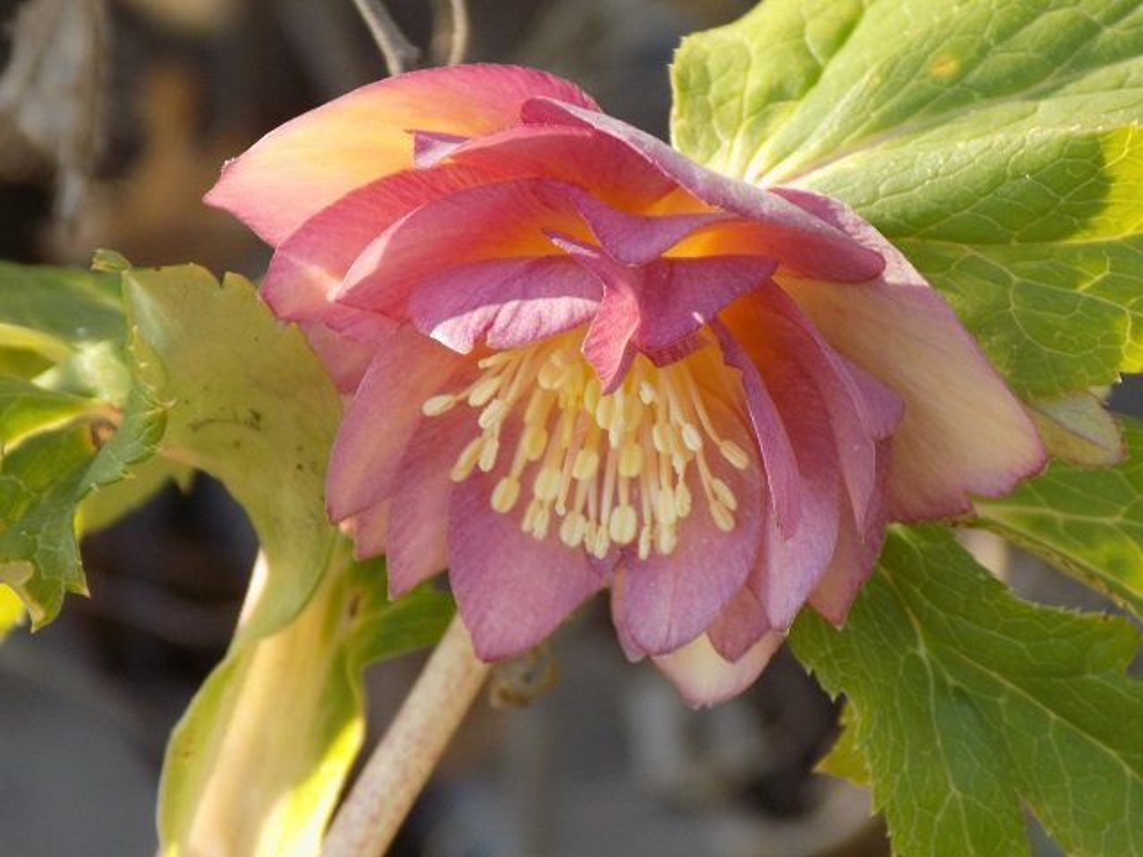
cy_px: 428
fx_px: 5085
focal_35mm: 154
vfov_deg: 9.6
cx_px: 572
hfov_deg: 12.8
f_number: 5.2
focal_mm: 27.3
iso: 80
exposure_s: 1/30
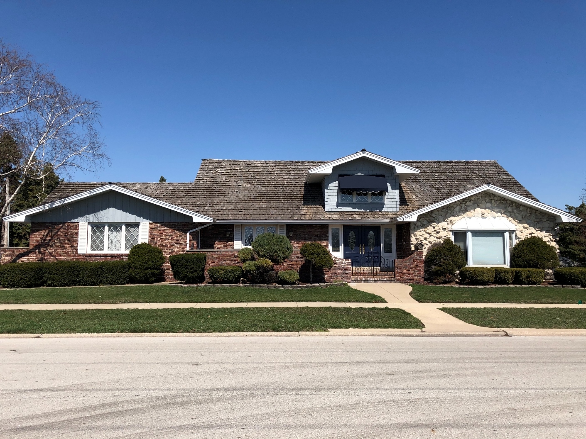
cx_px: 293
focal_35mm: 28
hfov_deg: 63.4
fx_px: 474
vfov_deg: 49.7
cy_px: 220
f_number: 1.8
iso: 20
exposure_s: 1/2558
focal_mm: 4
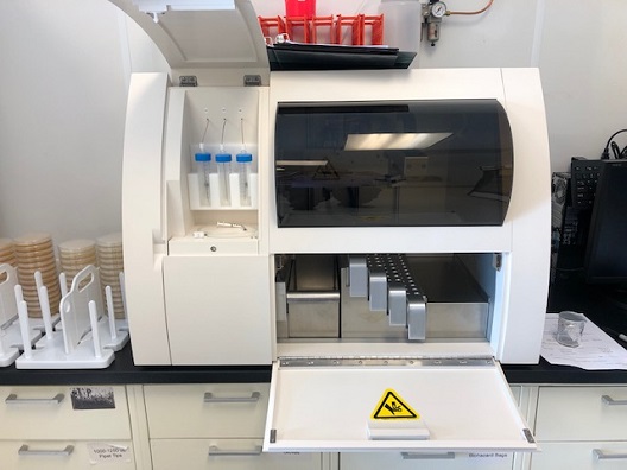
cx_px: 314
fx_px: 507
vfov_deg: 49.7
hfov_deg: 63.4
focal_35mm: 28
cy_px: 235
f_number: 1.8
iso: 25
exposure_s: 1/40
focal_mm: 3.99
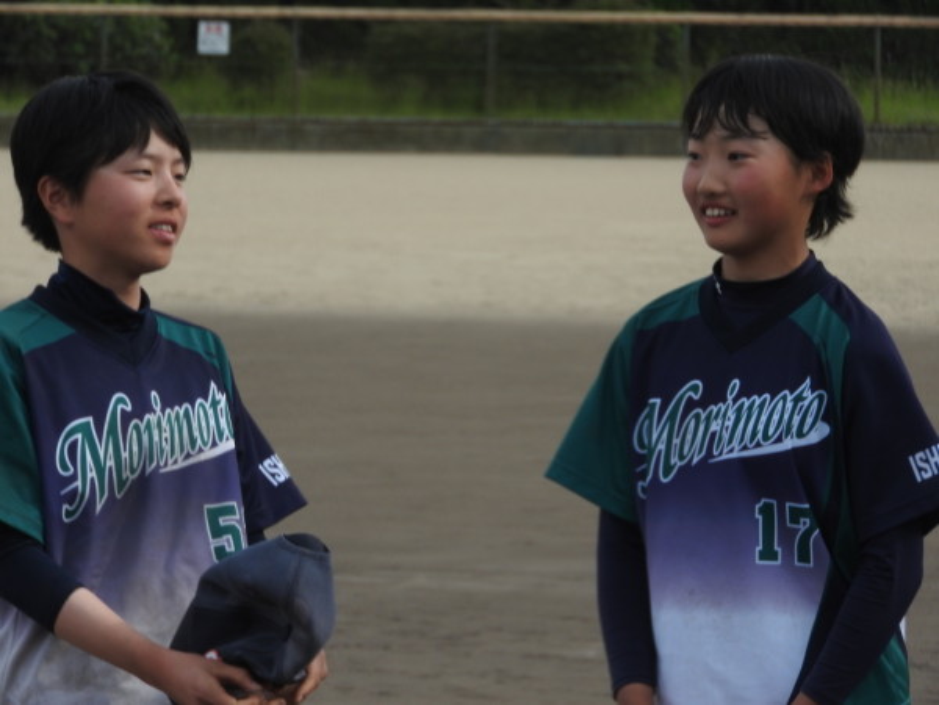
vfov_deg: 5.5
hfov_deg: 7.3
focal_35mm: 270
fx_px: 7324
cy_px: 352
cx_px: 470
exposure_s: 1/320
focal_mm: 48.4
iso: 100
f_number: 5.5
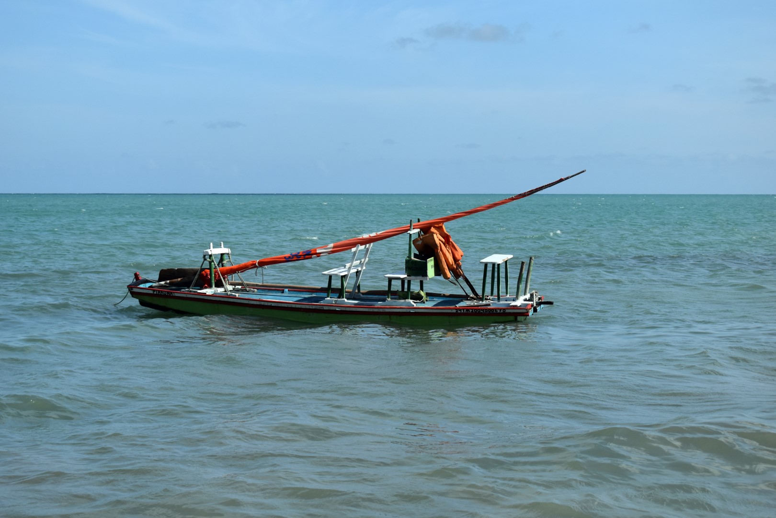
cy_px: 259
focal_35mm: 60
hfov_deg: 33.4
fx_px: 1293
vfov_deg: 22.6
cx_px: 388
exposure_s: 1/1600
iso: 400
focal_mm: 40
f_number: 6.3
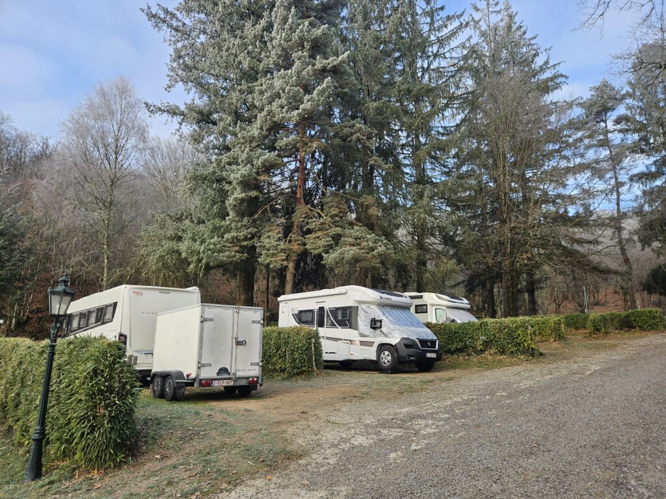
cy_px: 250
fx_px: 443
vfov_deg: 58.9
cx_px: 333
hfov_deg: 73.9
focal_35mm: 23
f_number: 1.8
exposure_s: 1/192
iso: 25
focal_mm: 5.4
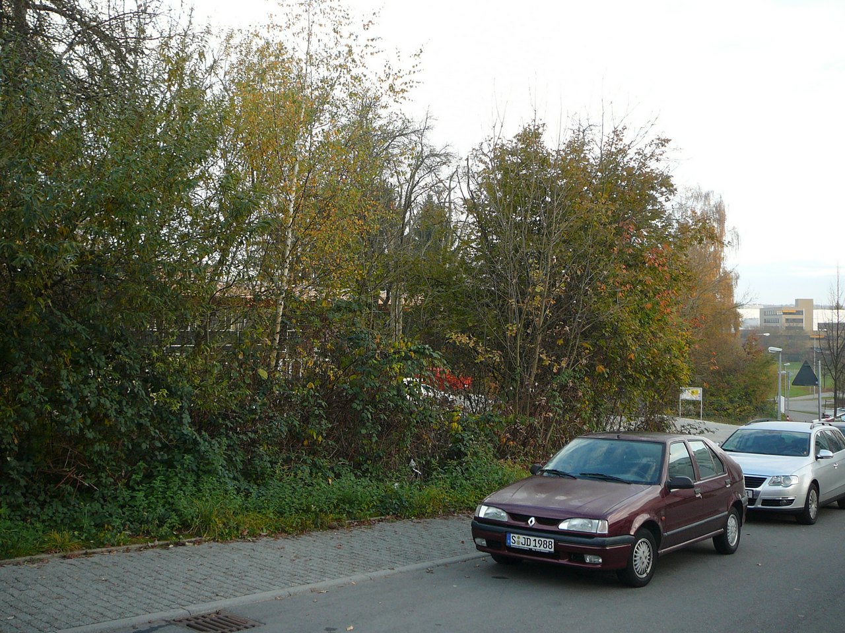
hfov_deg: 52.6
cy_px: 316
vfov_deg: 40.7
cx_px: 422
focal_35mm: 35
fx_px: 854
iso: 80
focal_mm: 5.2
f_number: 2.8
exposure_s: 1/100
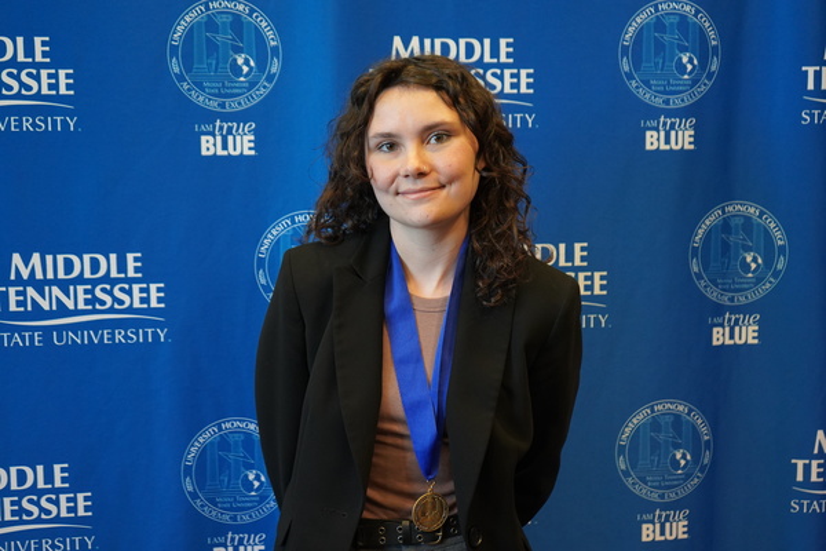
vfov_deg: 28.1
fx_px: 1101
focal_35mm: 48
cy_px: 276
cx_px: 413
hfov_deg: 41.1
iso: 2500
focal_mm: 48
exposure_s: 1/160
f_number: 4.5
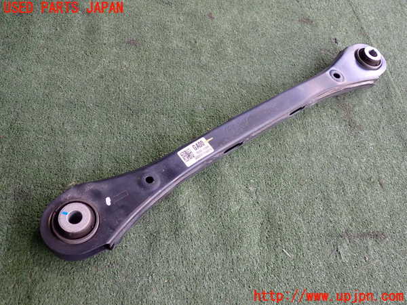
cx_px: 204
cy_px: 152
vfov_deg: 46.8
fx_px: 353
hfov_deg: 60.0
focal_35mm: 30
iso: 200
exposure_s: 1/80
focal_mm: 5.4
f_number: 2.3
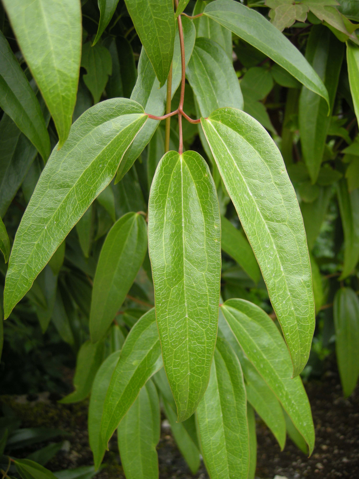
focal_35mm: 35
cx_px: 180
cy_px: 240
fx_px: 484
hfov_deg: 40.7
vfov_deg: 52.6
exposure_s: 1/49
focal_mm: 7.5
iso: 79
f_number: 2.7
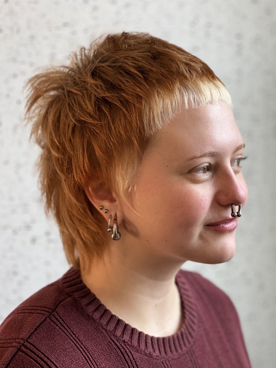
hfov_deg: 19.1
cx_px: 138
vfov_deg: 25.3
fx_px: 819
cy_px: 184
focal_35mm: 77
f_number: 2.8
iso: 125
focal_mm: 9
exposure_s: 1/60
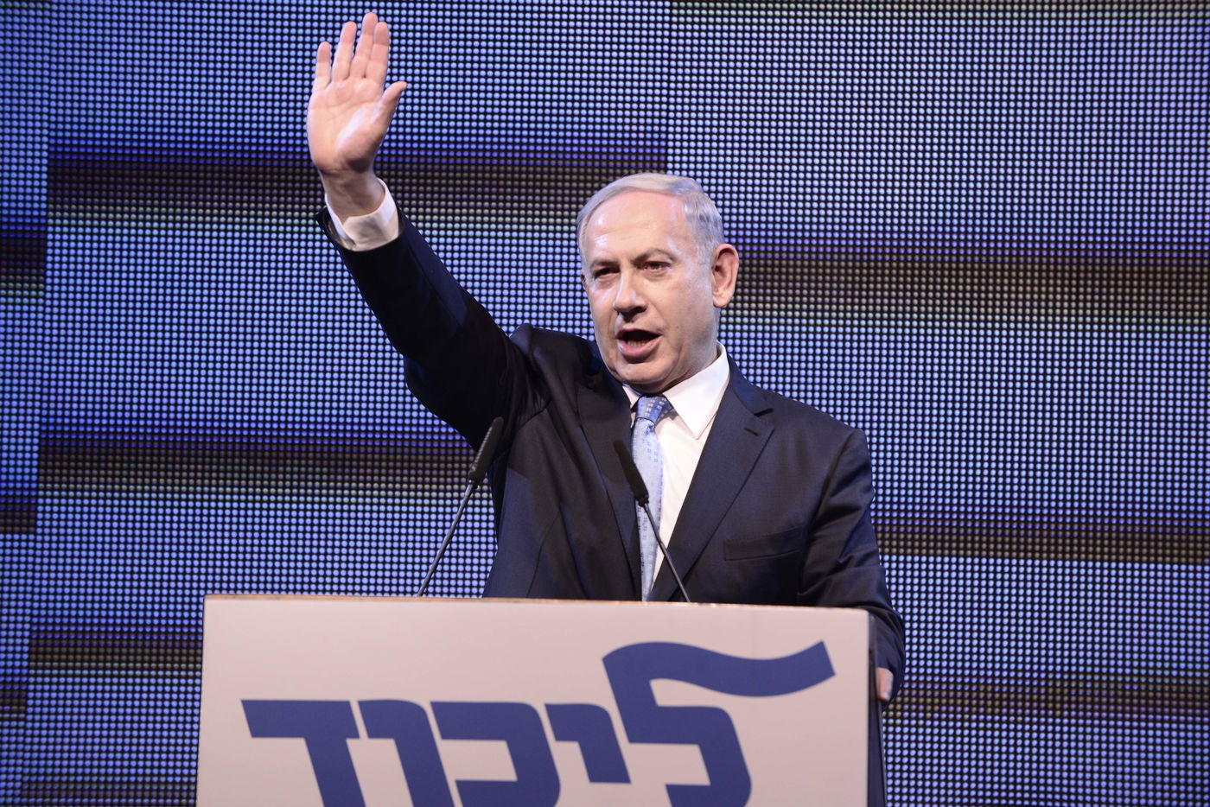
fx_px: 6723
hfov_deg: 10.3
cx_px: 605
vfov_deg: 6.9
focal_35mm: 200
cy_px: 404
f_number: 4
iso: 1250
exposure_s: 1/1250
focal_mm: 200
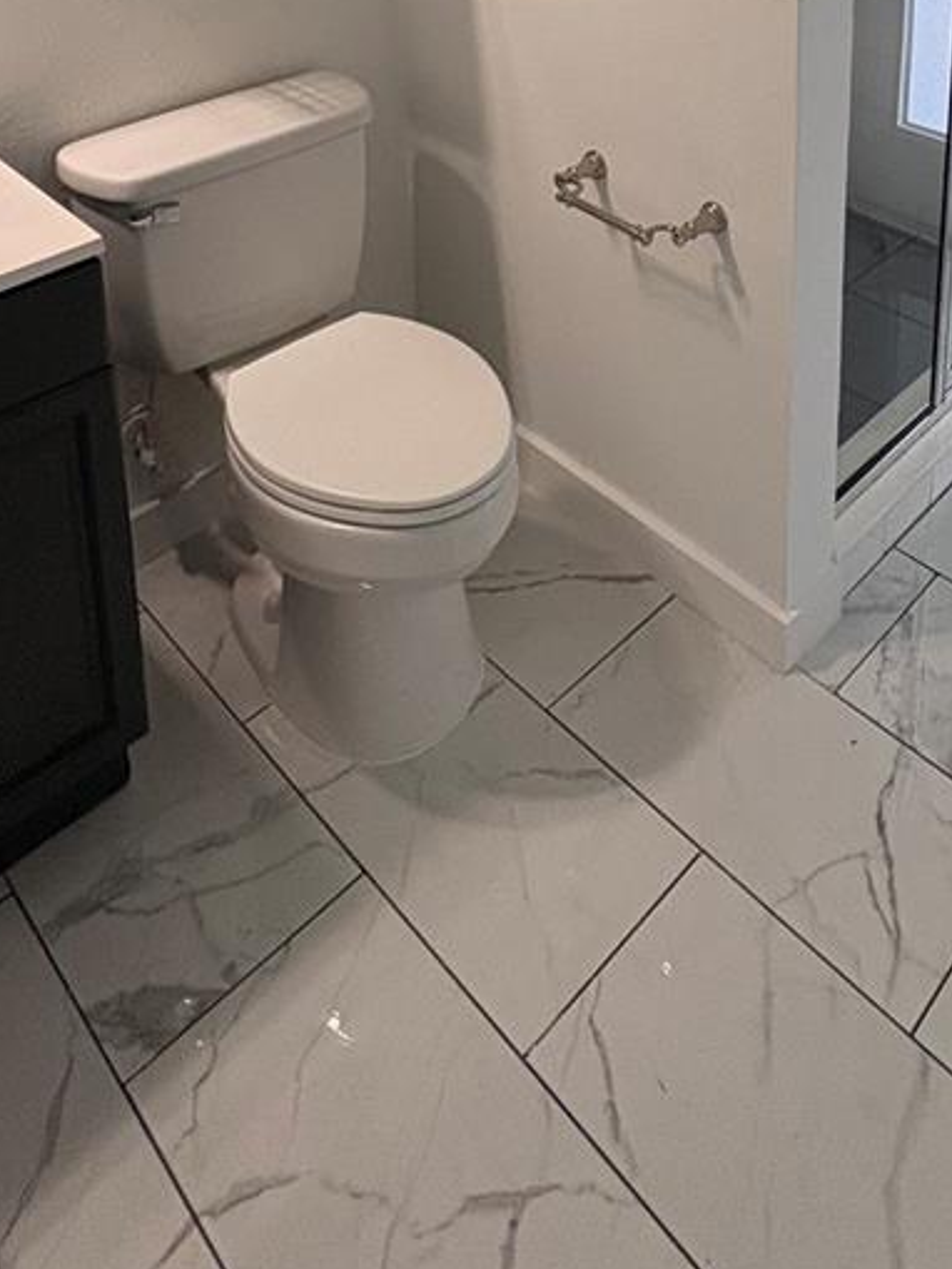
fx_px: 1210
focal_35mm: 33
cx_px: 683
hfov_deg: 42.0
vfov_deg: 43.4
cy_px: -117
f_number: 2.2
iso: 250
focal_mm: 2.22
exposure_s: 1/120
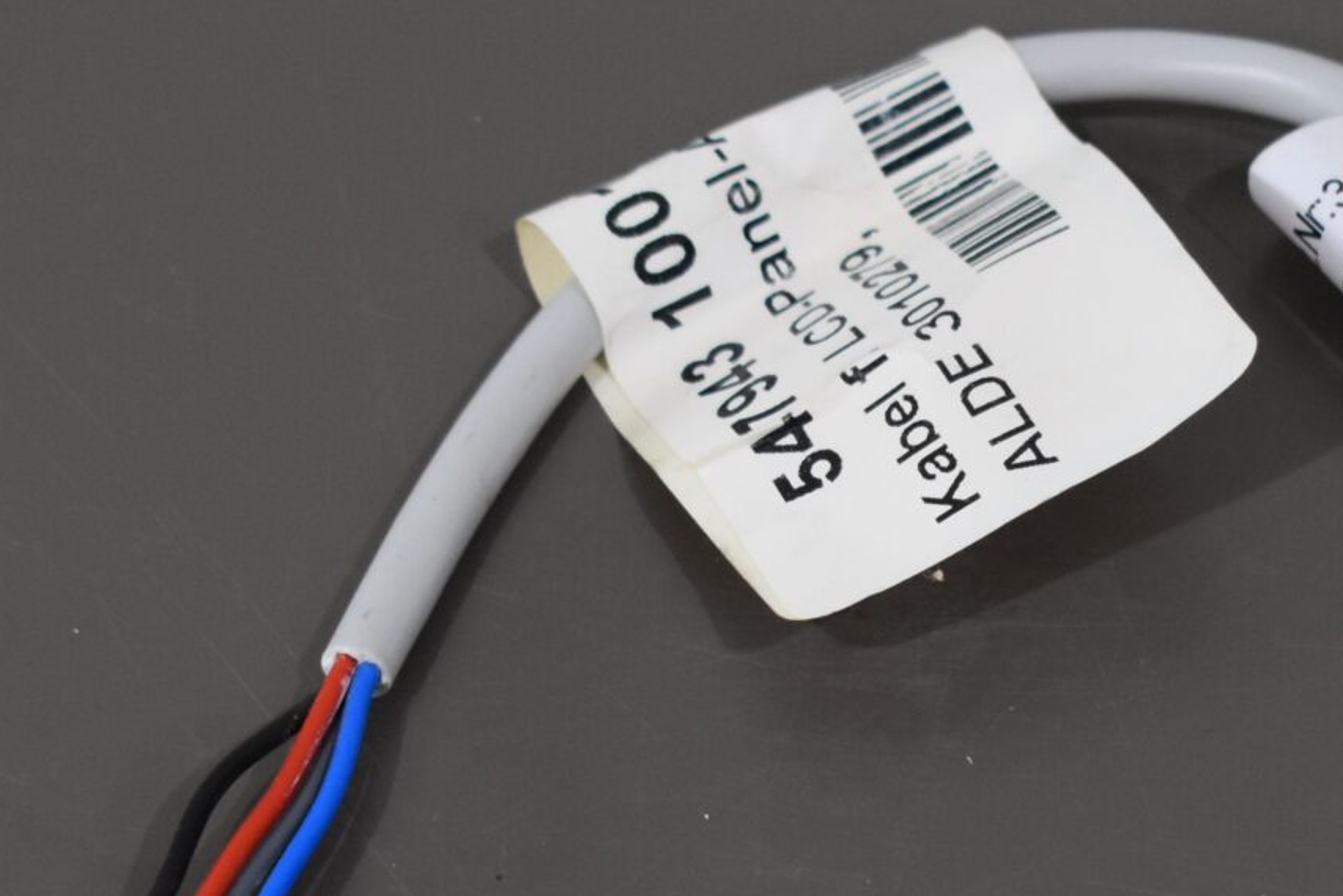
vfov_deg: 6.4
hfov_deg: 9.5
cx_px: 1075
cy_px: 774
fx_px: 8059
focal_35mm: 216
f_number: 5.3
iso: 800
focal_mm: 48
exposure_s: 1/200
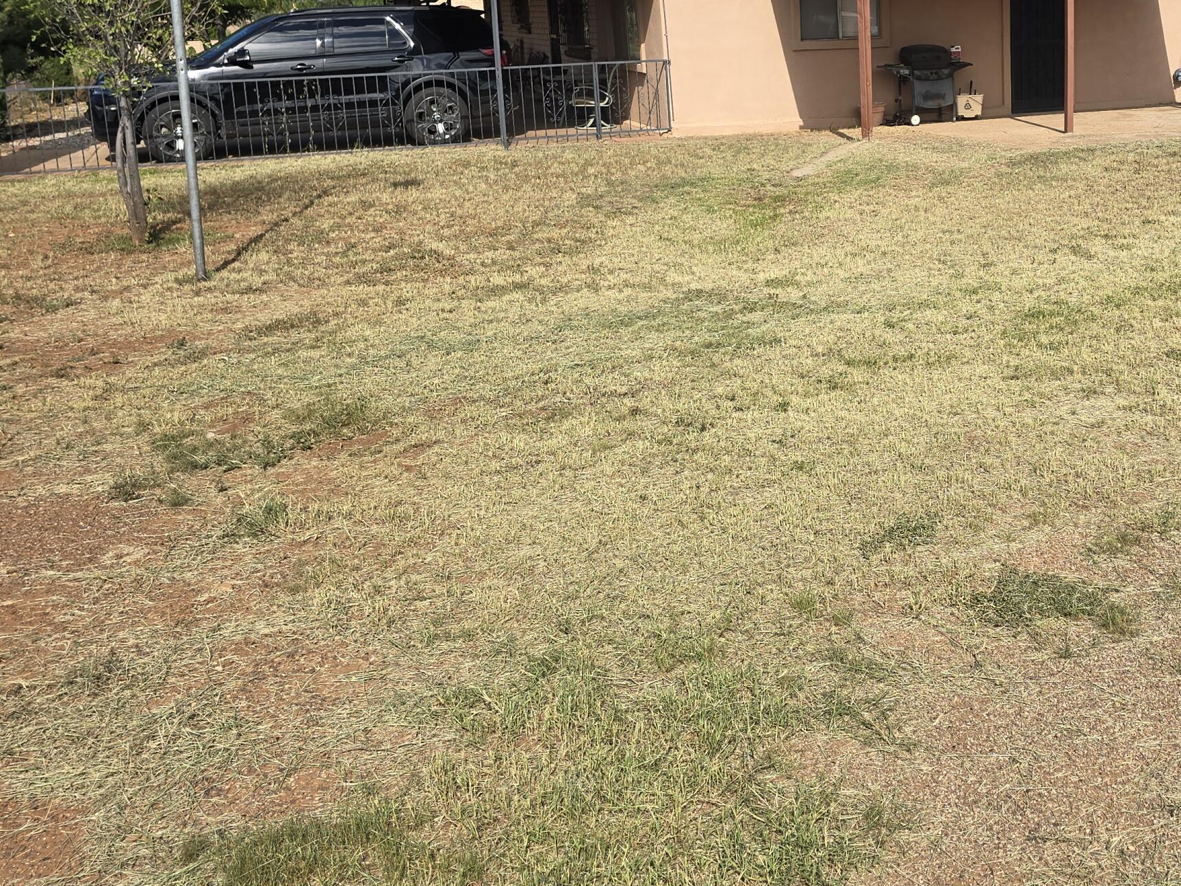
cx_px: 896
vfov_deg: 35.2
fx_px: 1365
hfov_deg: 45.1
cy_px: 228
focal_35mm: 40
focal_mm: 6.3
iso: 12
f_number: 1.7
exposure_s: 1/1093
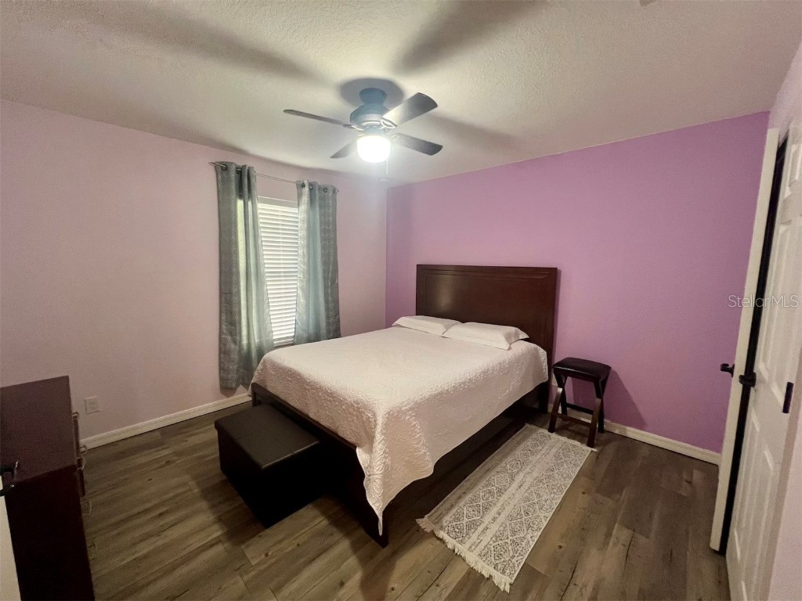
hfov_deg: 106.2
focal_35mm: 13
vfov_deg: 89.9
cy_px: 300
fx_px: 301
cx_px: 401
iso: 400
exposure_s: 1/60
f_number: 1.8
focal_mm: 1.57
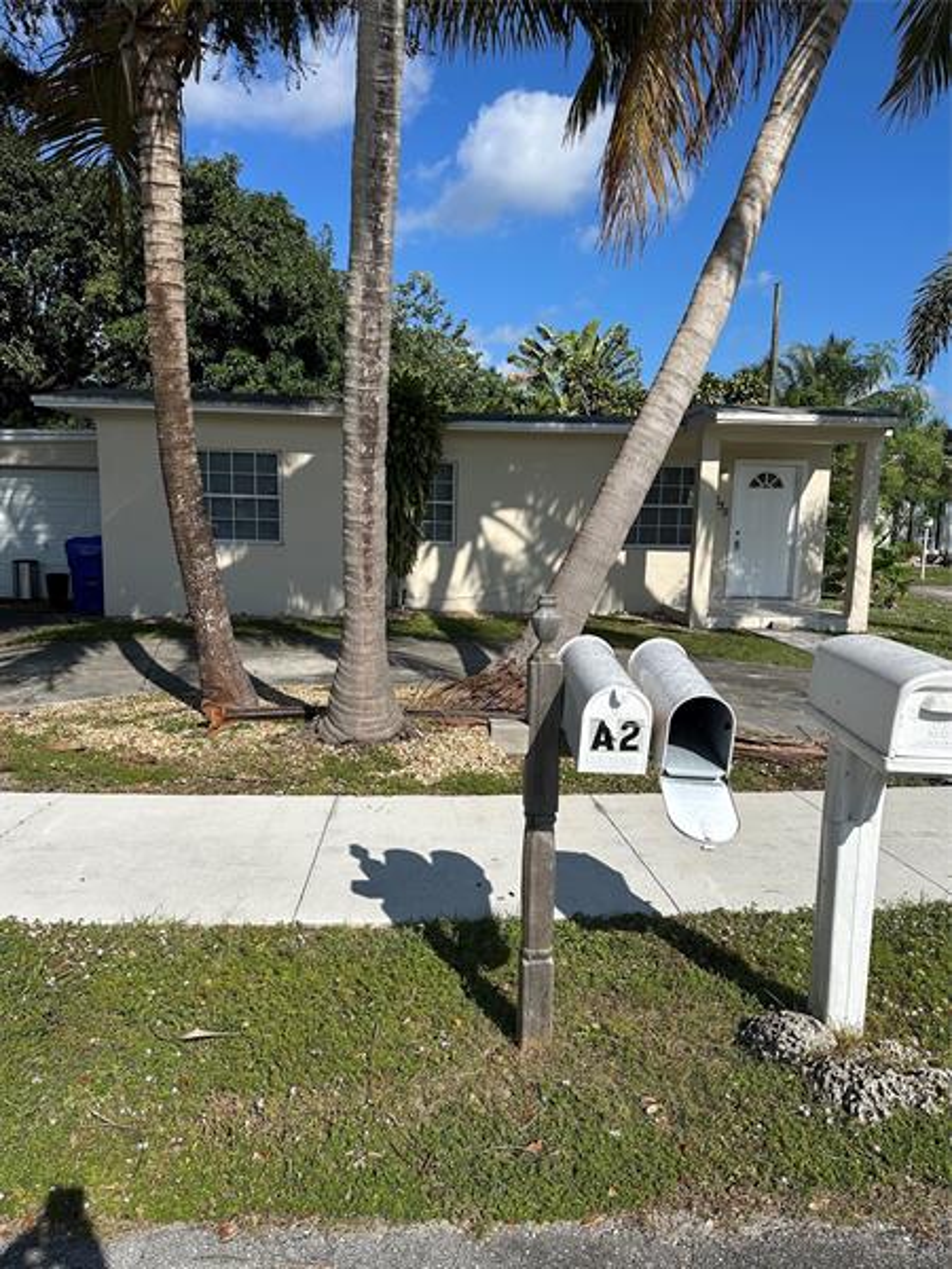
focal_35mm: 24
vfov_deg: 71.6
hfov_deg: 56.8
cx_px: 476
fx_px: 880
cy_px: 634
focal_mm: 6.86
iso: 80
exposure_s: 1/6623
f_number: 1.78
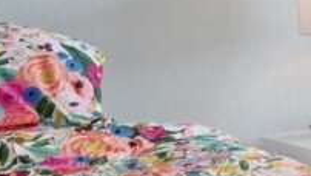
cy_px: -81
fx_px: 957
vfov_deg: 10.2
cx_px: 774
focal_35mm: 116
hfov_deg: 13.1
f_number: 8
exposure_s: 1/40
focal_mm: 16
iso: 640
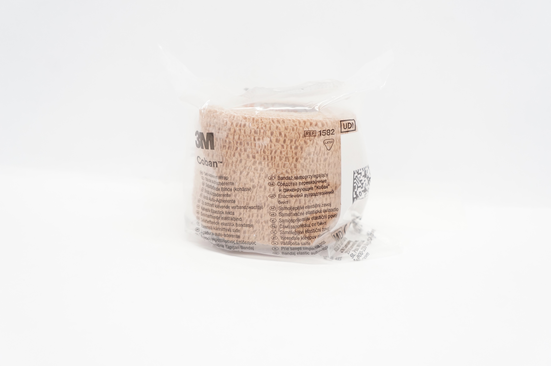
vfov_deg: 30.8
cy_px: 183
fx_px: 665
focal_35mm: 44
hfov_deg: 45.0
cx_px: 276
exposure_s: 1/60
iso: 800
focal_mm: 29
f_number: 5.6
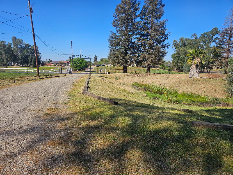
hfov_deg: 73.9
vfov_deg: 58.9
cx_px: 116
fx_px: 155
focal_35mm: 23
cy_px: 88
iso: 10
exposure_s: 1/650
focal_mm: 6.3
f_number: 1.7
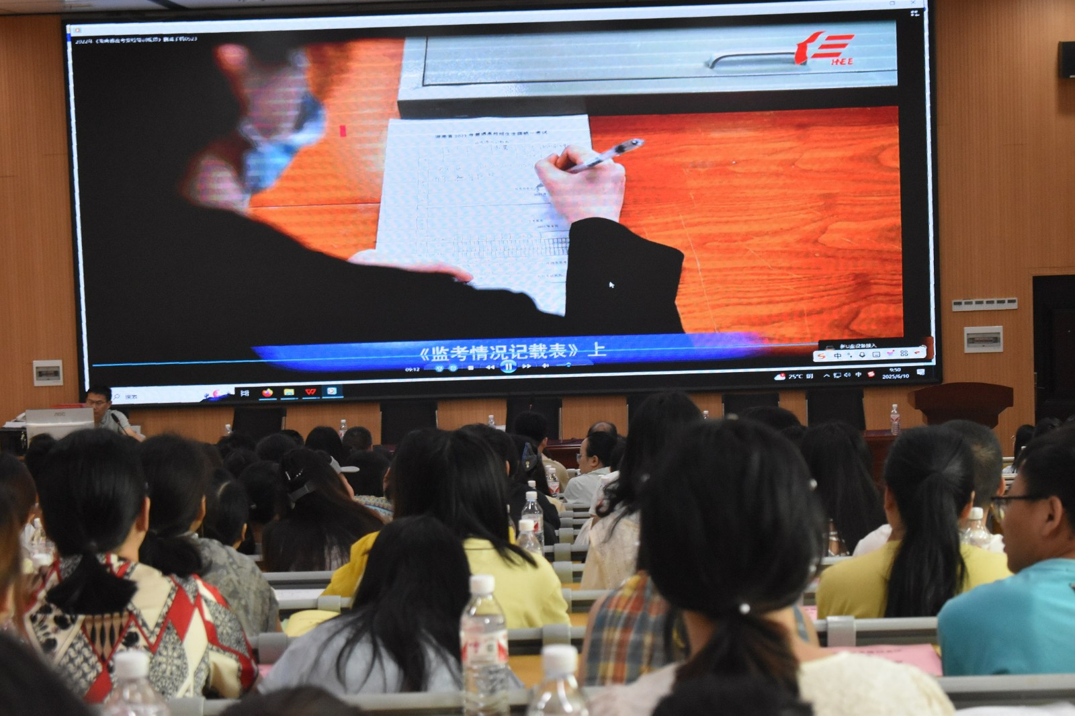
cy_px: 358
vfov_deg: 16.5
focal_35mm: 82
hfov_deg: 24.6
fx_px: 2463
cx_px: 538
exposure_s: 1/100
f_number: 5.6
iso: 3200
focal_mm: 55
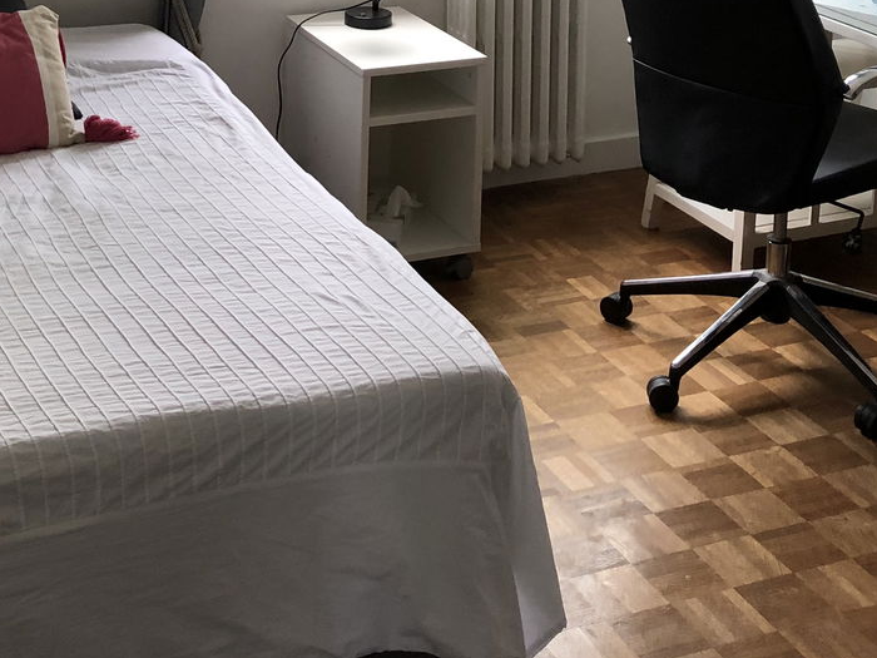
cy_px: -76
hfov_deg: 30.2
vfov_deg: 21.7
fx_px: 1621
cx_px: 381
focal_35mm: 64
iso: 40
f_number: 1.8
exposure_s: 1/30
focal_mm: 3.99
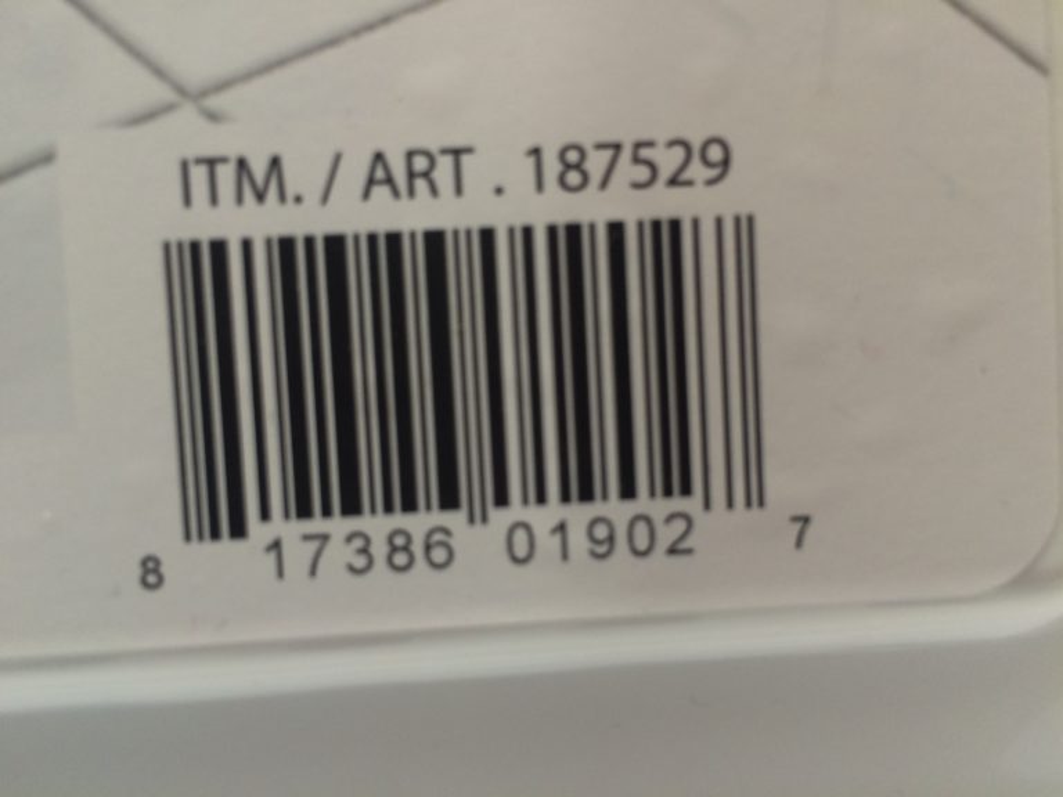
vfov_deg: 48.2
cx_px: 532
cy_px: 398
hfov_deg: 61.7
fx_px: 891
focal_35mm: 29
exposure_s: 1/30
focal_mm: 4.15
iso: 100
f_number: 2.2
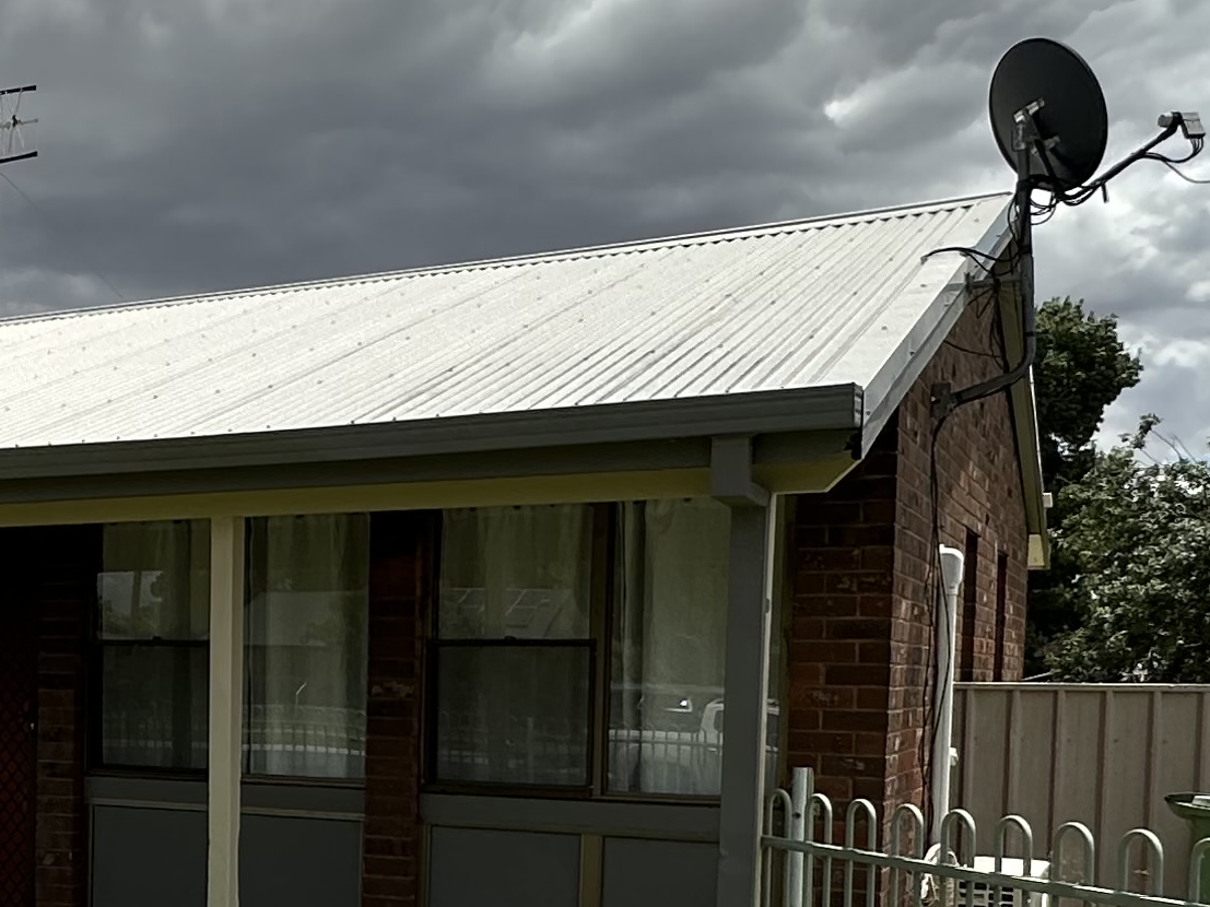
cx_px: -5
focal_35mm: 51
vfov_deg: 27.8
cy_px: 759
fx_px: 1783
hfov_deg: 34.1
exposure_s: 1/2212
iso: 50
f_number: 2.2
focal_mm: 2.22
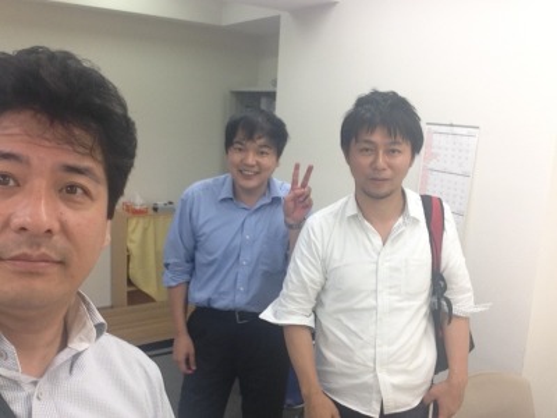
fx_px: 563
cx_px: 278
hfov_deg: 52.6
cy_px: 209
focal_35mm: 35
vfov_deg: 40.7
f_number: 2.4
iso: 32
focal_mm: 2.18
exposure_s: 1/40
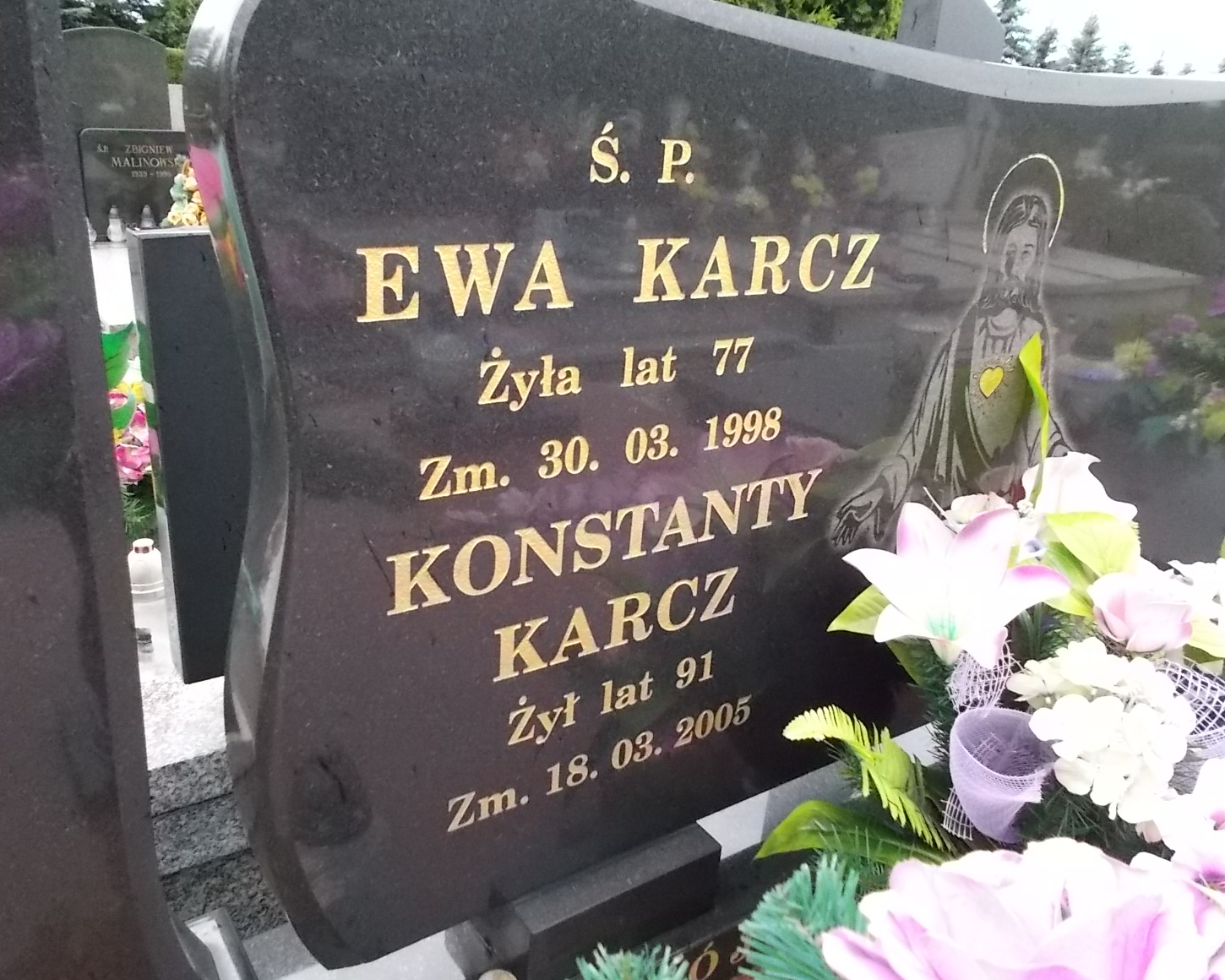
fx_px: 1015
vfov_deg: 51.5
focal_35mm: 28
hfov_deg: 62.2
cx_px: 575
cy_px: 481
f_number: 8
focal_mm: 4.6
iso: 400
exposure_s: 1/125
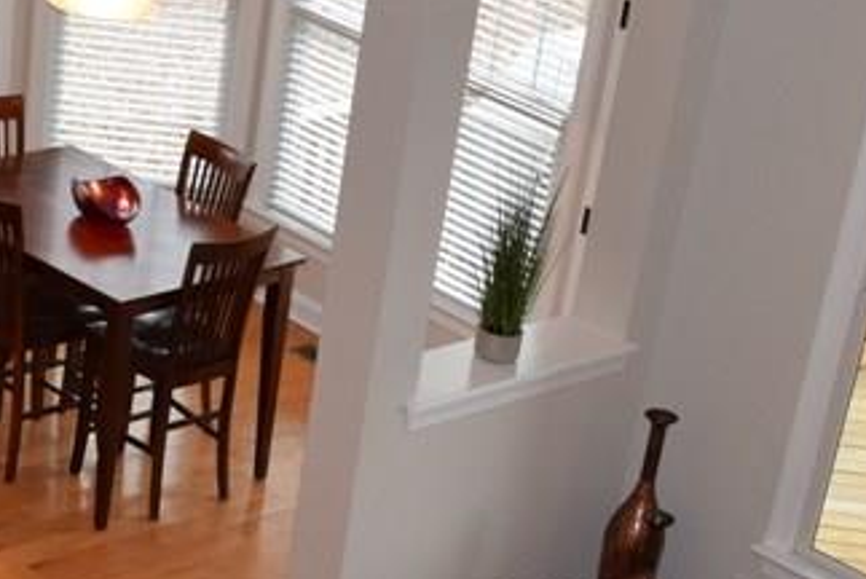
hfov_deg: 21.1
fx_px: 2287
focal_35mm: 95
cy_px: 696
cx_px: 150
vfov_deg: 14.0
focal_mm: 20
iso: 800
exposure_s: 1/80
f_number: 4.5
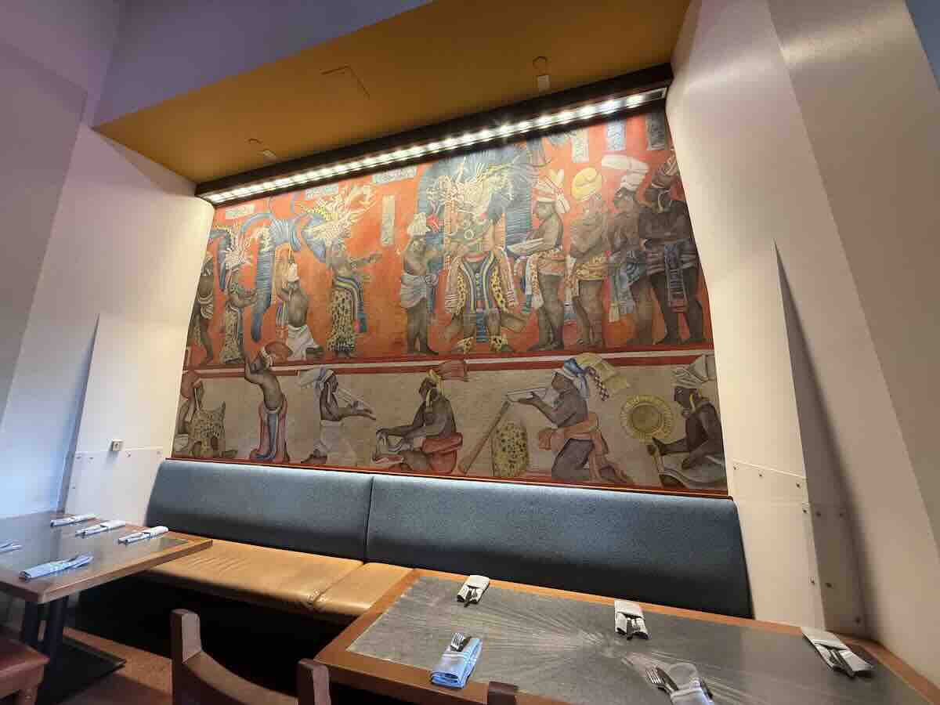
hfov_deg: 102.1
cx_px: 470
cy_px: 352
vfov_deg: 85.7
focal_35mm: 14
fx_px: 380
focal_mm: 2.22
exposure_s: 1/60
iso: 320
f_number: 2.2
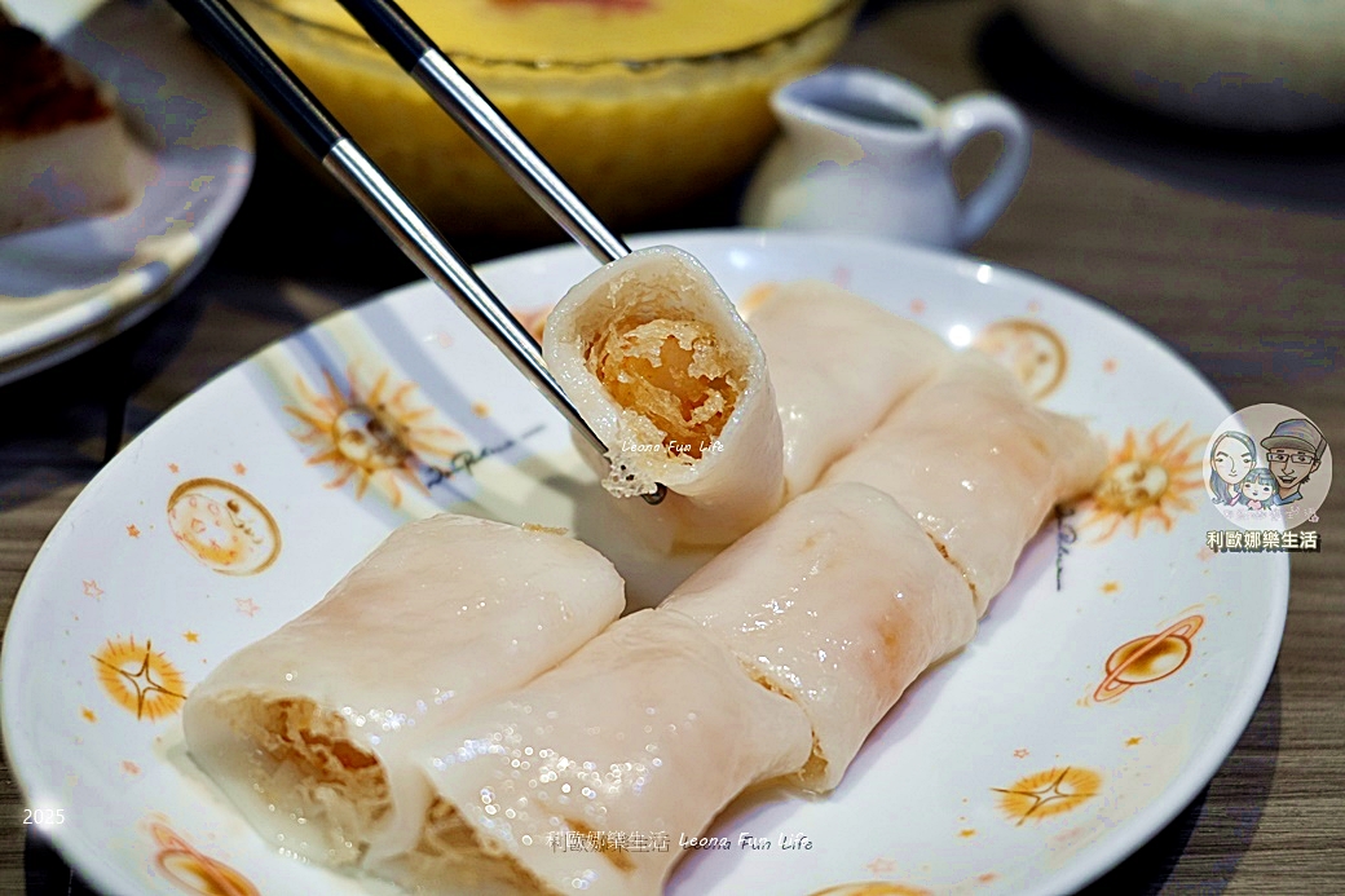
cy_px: 448
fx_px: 2241
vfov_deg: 22.6
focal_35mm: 60
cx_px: 672
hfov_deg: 33.4
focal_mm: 60
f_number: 5.6
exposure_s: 1/160
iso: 640
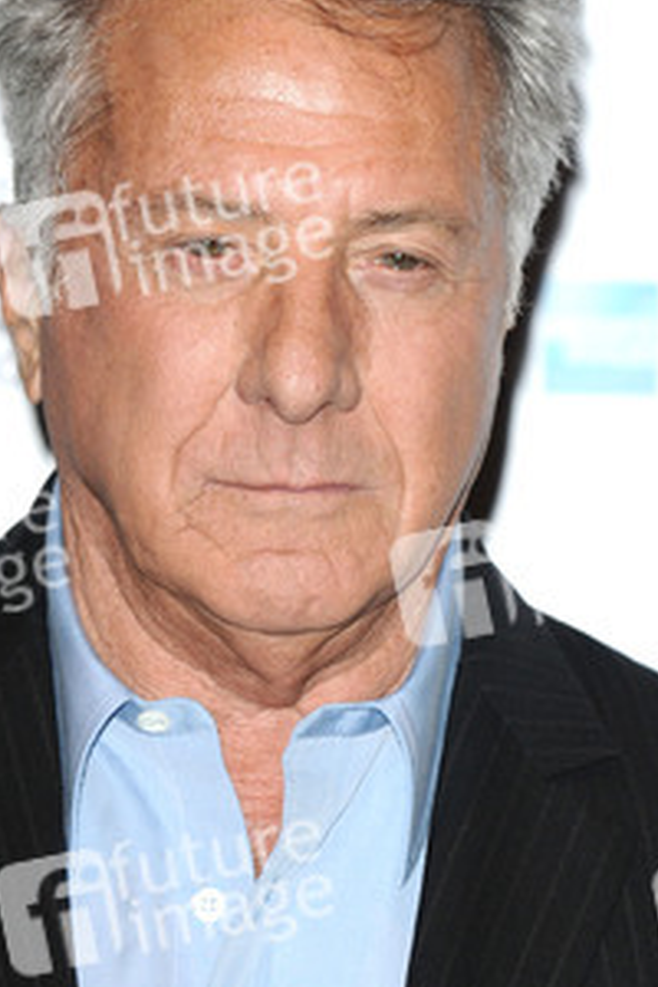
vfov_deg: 7.6
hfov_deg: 5.1
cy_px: 405
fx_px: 7393
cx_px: 262
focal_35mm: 270
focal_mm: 135
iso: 320
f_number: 4.5
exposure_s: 1/200
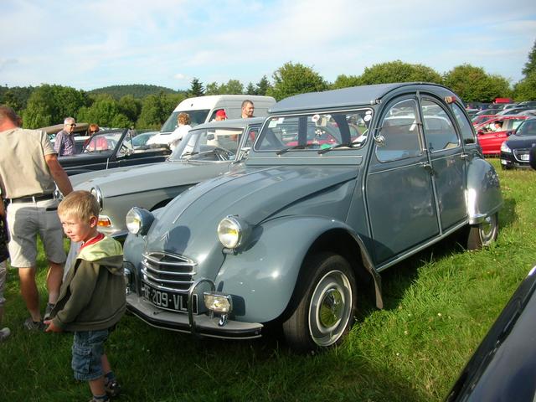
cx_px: 268
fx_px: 542
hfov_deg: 52.6
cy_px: 201
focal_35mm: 35
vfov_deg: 40.7
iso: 50
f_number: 2.8
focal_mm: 5.8
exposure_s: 1/545
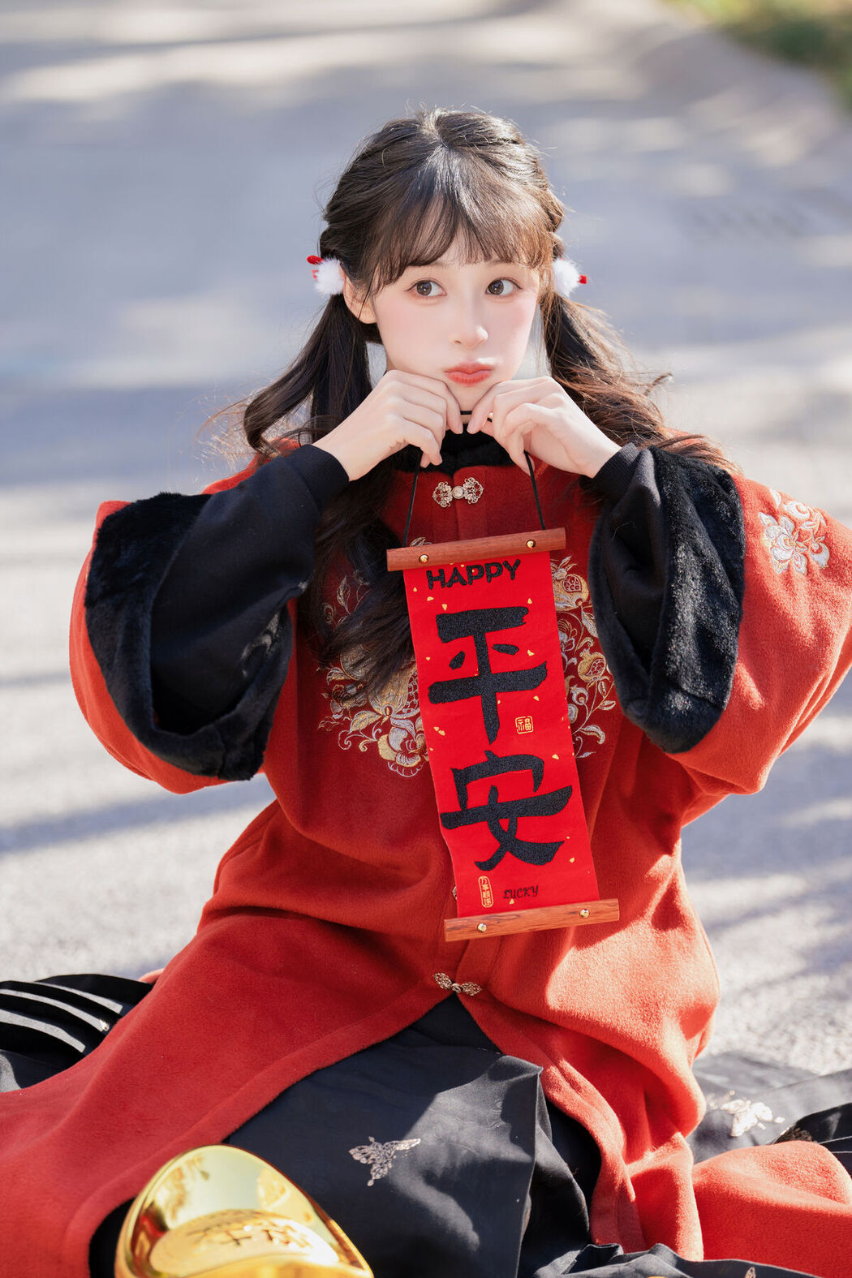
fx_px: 5502
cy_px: 639
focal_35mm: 155
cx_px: 426
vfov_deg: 13.2
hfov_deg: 8.9
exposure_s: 1/400
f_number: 3.2
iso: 320
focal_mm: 155
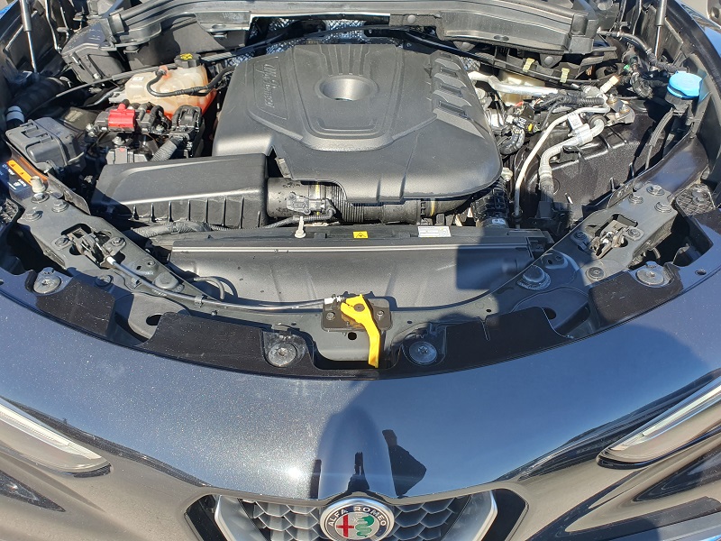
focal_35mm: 26
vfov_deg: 53.1
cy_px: 270
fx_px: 542
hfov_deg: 67.3
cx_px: 360
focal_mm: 4.32
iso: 50
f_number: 2.4
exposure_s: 1/312
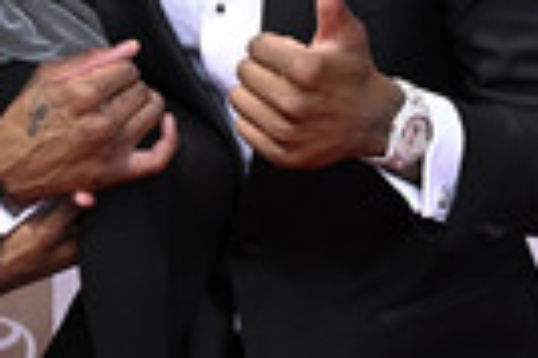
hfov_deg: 7.1
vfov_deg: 4.7
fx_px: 4329
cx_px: 10
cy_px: -88
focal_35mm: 290
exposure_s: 1/200
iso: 200
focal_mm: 86
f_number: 6.3
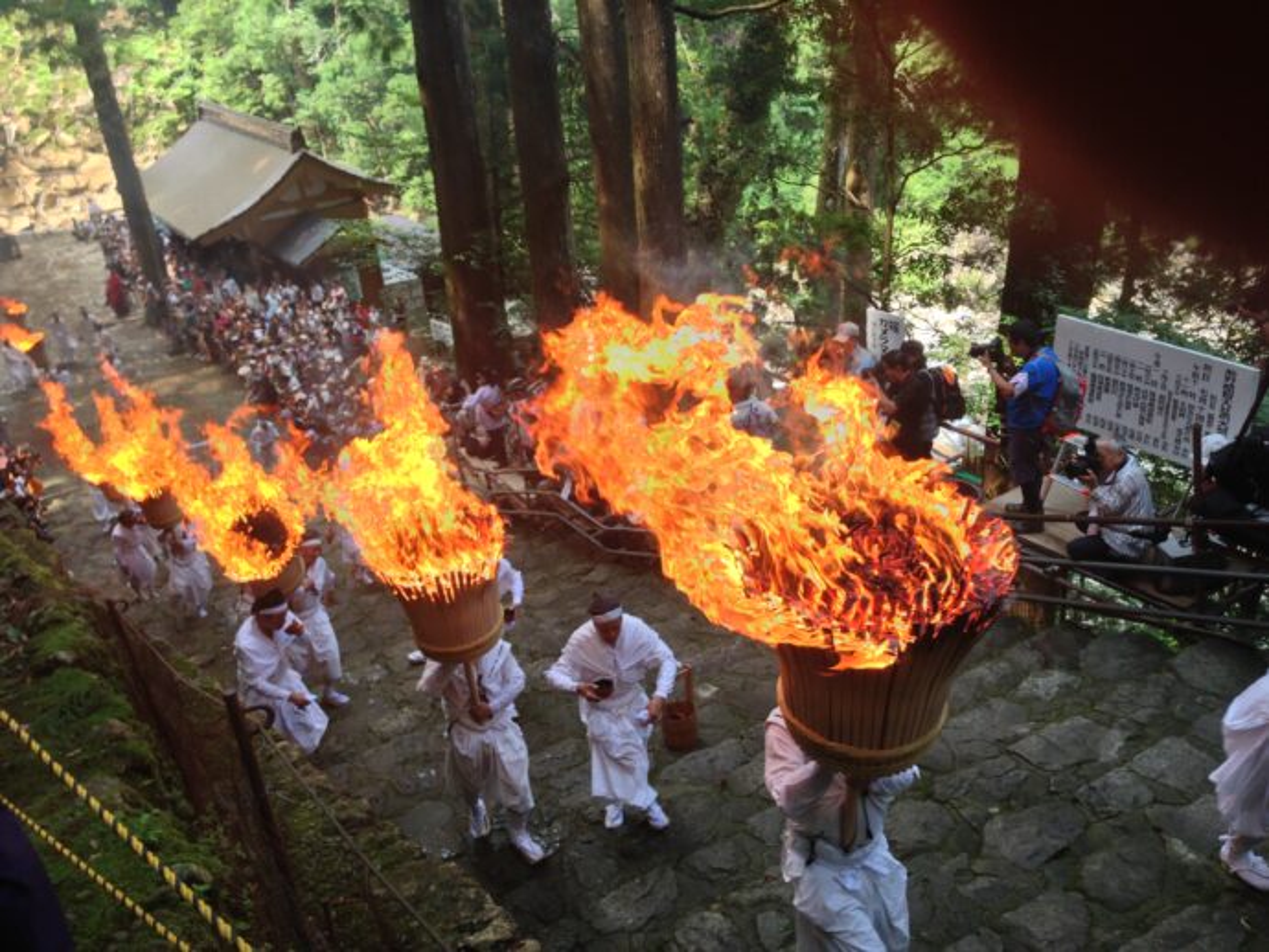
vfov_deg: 43.0
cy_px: 476
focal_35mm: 33
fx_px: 1210
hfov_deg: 55.3
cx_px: 634
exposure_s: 1/120
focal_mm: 4.13
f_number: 2.4
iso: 64
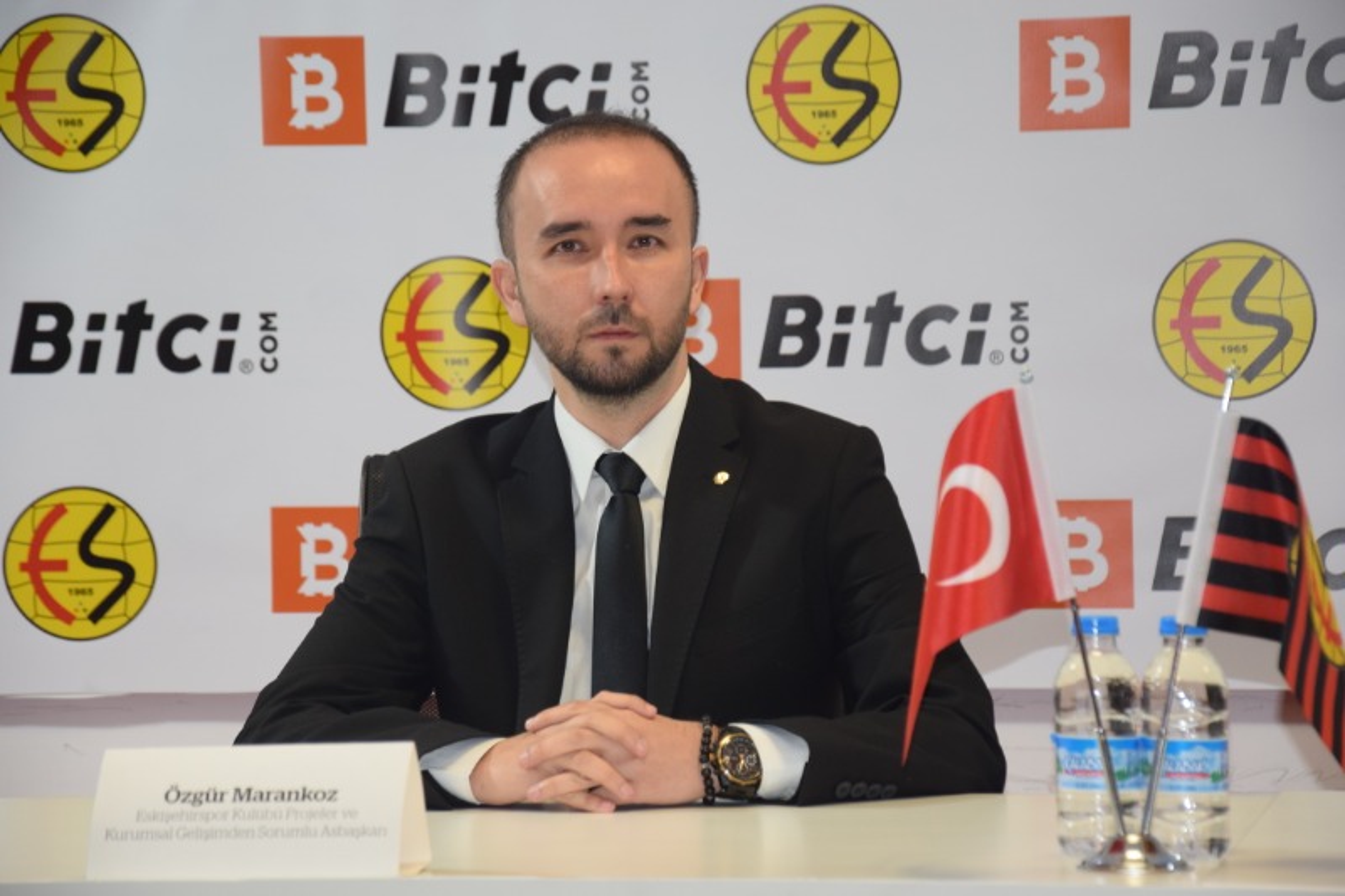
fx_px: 5154
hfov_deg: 14.9
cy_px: 448
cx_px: 672
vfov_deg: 9.9
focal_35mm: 138
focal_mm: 92
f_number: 5.6
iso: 800
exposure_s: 1/80
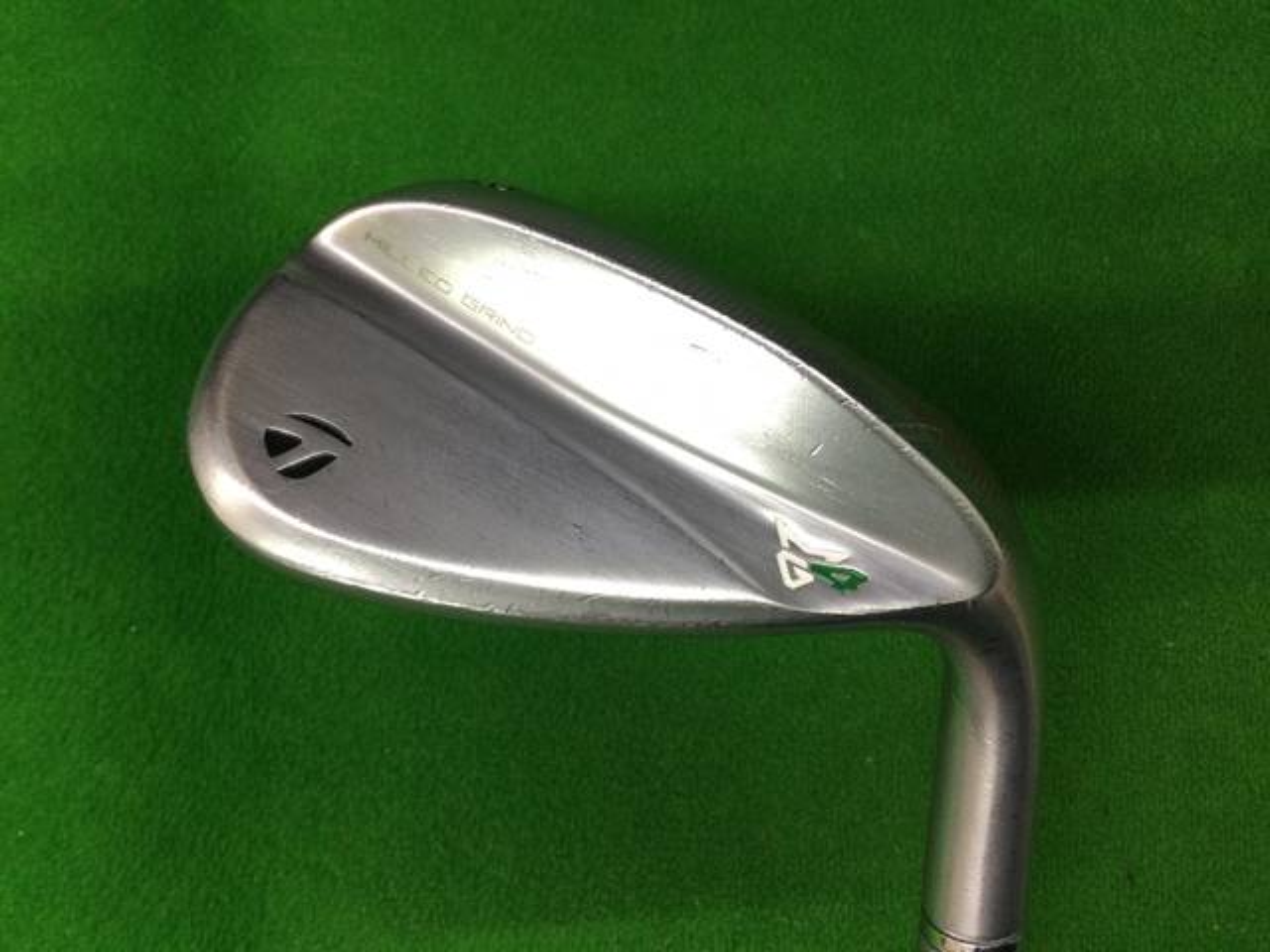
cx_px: 635
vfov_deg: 45.4
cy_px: 476
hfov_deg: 58.4
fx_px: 1137
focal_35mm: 31
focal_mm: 3.3
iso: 64
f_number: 2.4
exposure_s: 1/30
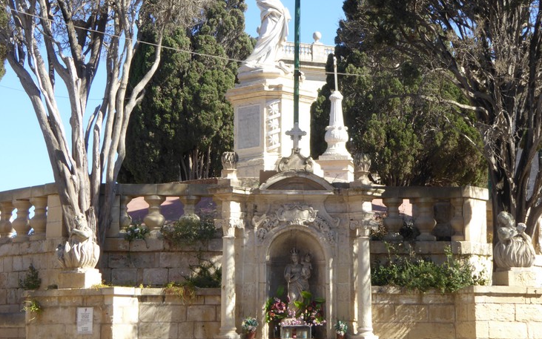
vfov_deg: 17.4
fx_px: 1108
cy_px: 152
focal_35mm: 75
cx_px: 273
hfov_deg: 27.5
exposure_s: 1/80
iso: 100
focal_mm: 12.5
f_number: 8
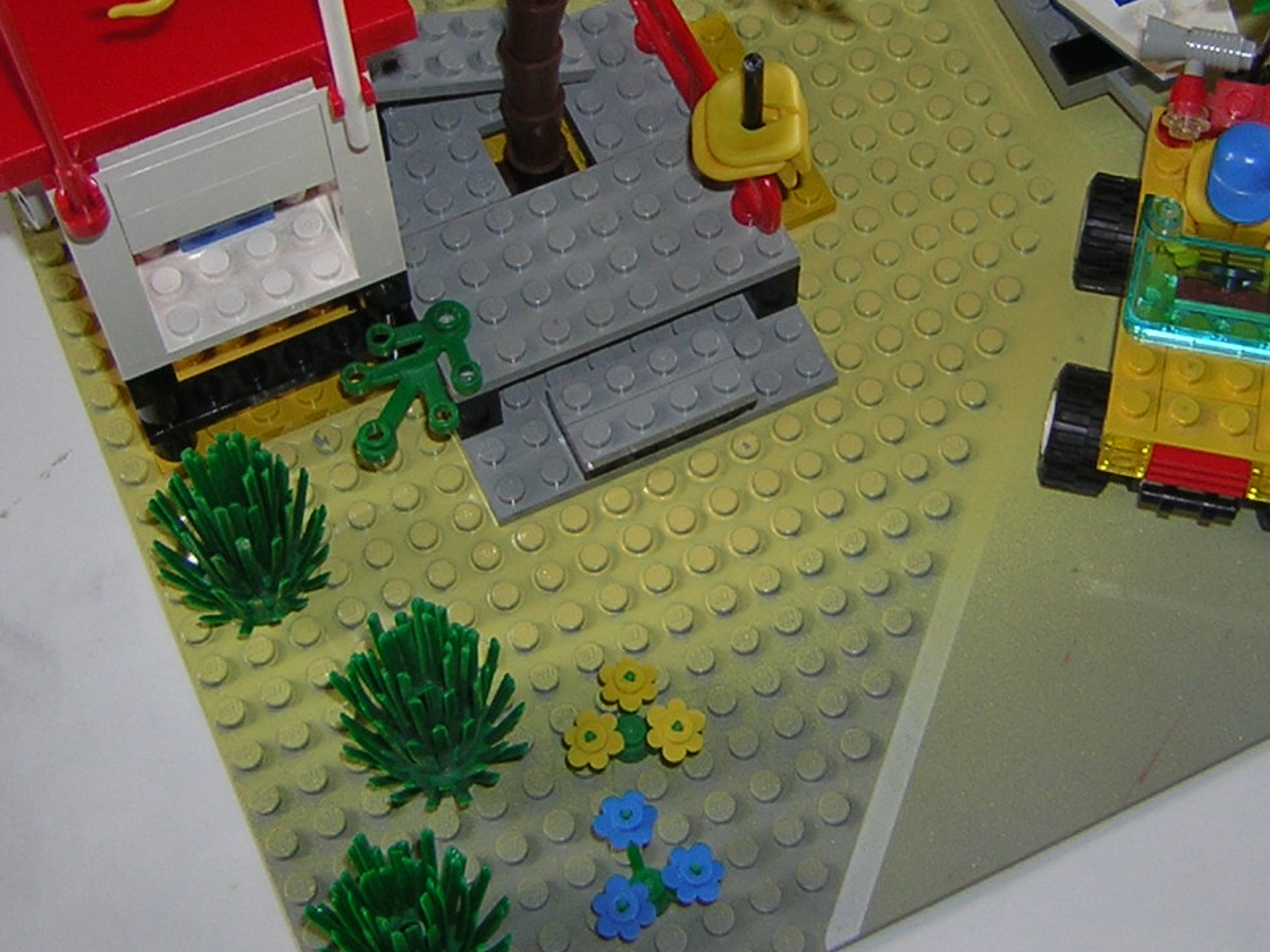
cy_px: 176
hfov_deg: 32.1
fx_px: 2201
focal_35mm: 60
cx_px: 779
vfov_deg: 24.0
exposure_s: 1/60.1
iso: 50
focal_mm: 4.7
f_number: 2.6
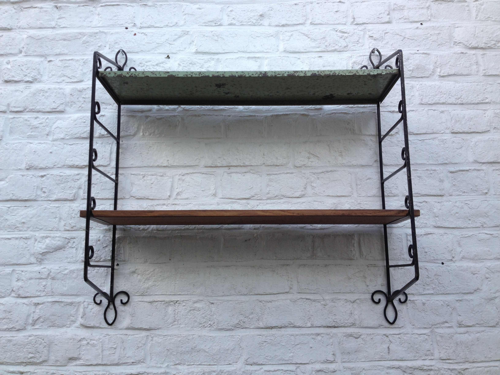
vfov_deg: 40.7
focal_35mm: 35
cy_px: 188
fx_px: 506
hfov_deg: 52.6
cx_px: 250
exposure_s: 1/282
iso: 50
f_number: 2.4
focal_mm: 4.28
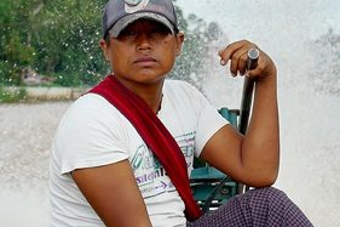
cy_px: 138
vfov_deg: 6.1
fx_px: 2114
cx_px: 151
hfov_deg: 9.2
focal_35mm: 224
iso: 100
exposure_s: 1/200
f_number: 8
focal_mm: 70
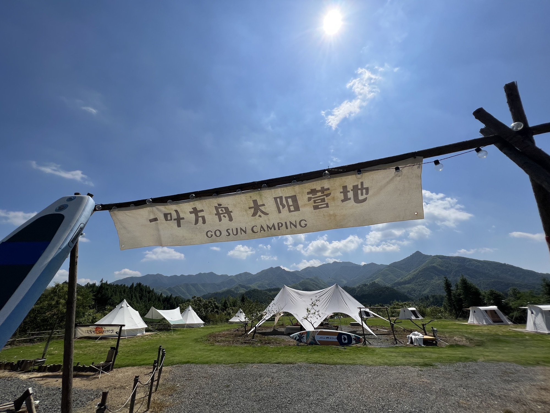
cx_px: 275
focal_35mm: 13
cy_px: 206
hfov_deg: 106.2
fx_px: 207
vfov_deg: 89.9
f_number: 1.8
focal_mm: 1.57
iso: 32
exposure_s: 1/4587
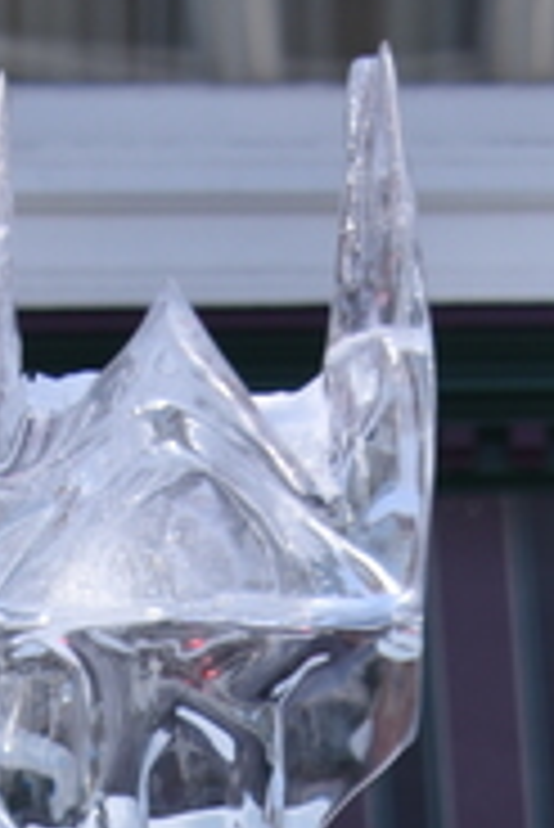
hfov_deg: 4.1
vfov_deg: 5.7
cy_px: 2655
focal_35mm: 334
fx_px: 7695
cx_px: 72
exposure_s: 1/160
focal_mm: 48
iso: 100
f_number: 6.3
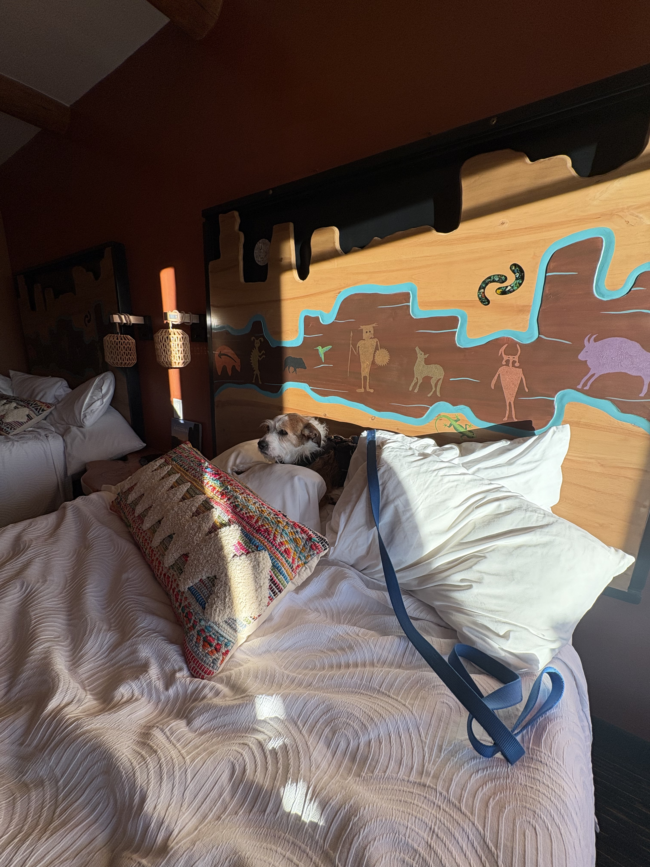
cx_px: 325
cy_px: 434
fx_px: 351
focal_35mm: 14
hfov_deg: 85.7
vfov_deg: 102.1
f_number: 2.2
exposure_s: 1/139
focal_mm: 2.22
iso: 64
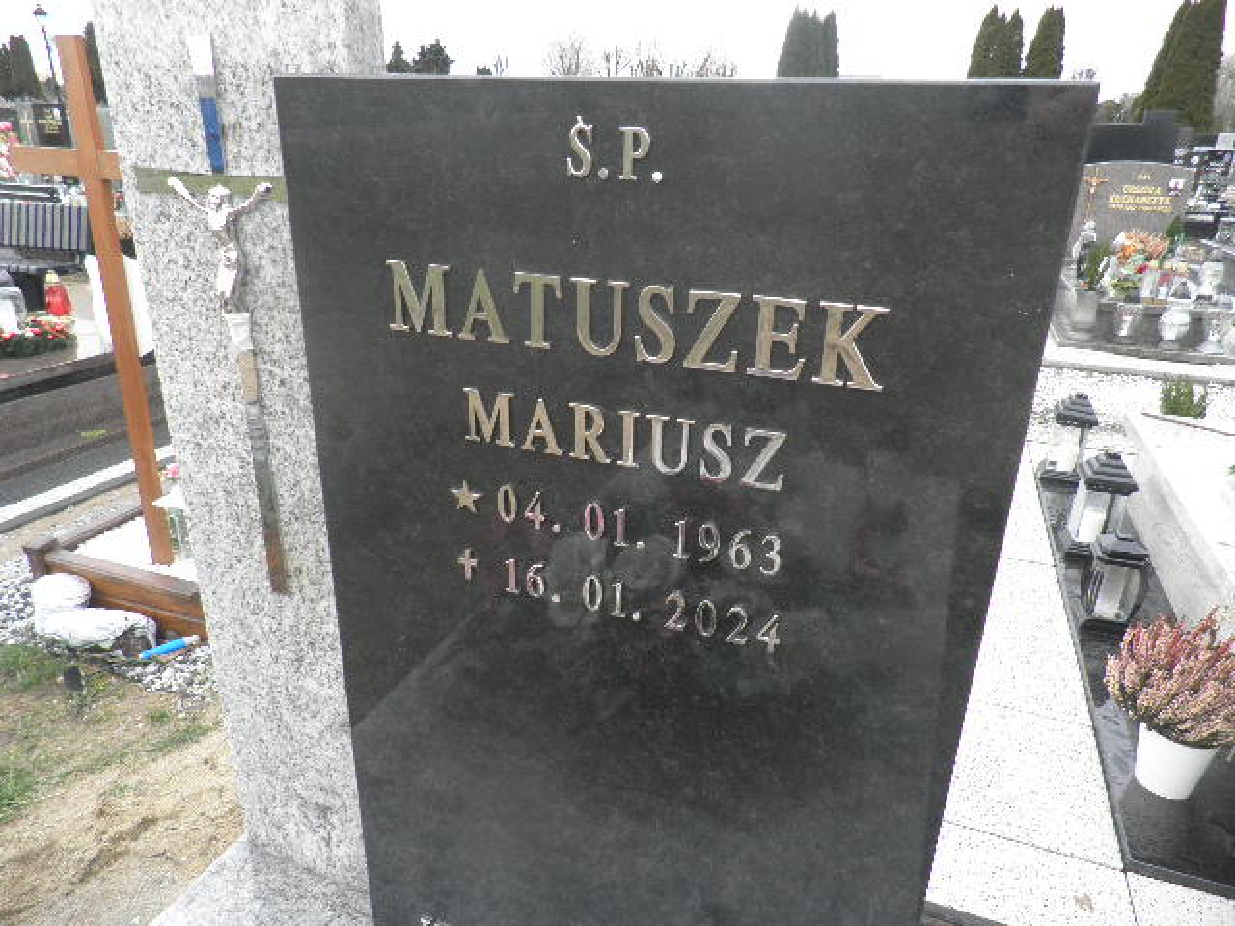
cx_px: 618
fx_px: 856
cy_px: 463
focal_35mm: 24
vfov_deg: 56.8
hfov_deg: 71.6
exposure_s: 1/60
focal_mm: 4.3
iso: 64
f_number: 3.3
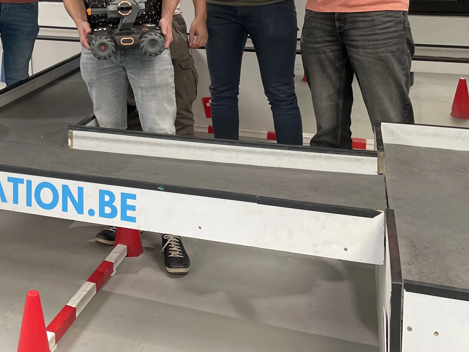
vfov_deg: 25.8
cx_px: 33
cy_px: 6
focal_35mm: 54
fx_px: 732
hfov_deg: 33.4
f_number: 1.6
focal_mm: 4.2
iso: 125
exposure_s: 1/121
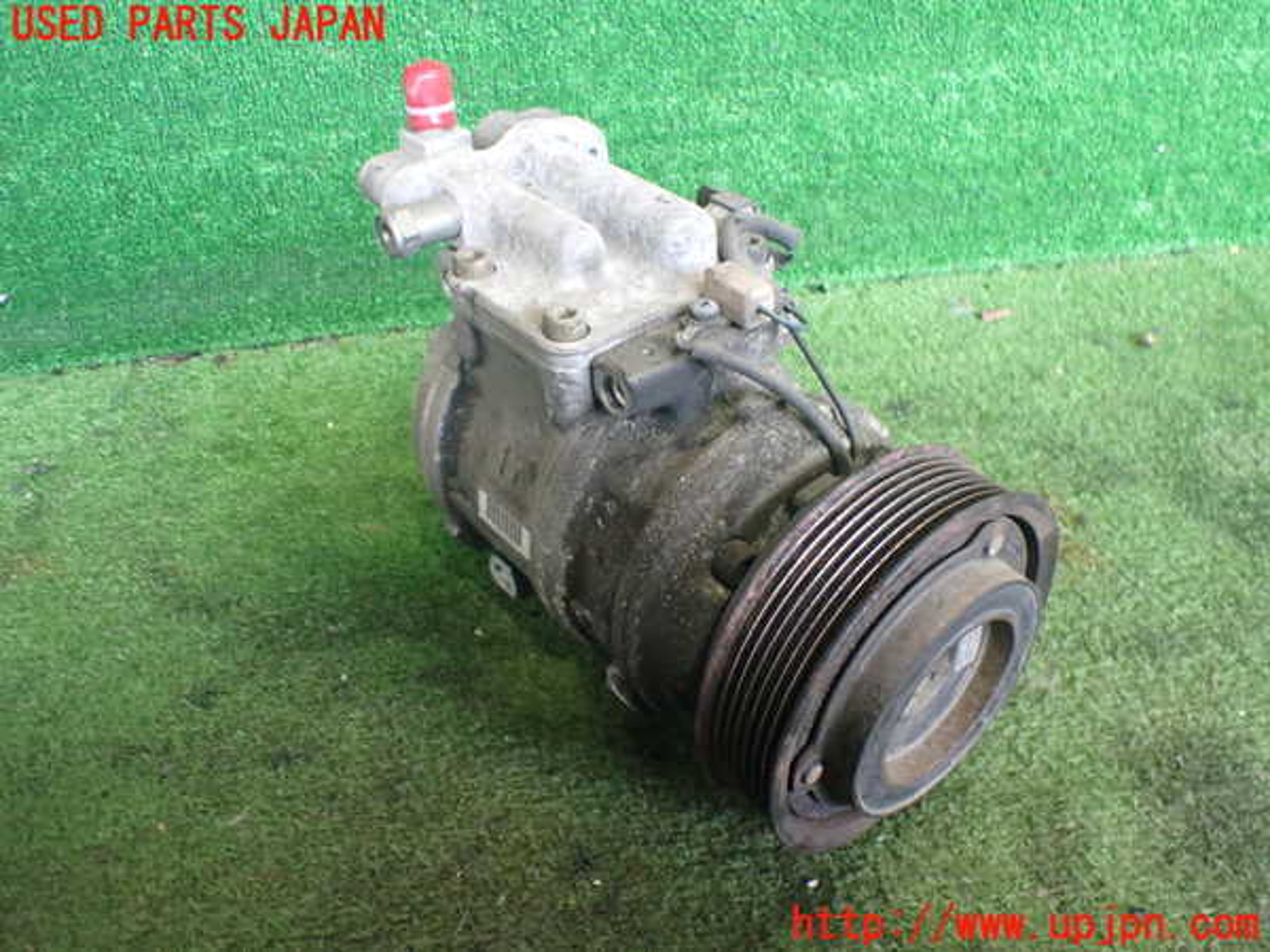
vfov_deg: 46.8
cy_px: 476
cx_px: 635
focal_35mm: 30
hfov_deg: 60.0
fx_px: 1101
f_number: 2.3
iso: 800
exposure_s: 1/125
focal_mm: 5.4
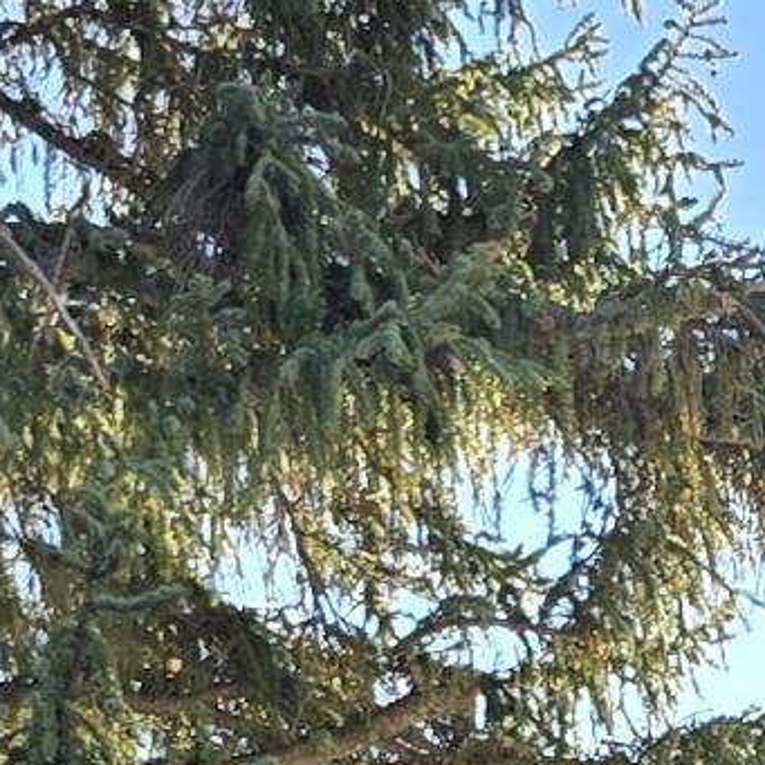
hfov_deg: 9.7
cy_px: 2378
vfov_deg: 8.2
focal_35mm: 179
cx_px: 722
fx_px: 4476
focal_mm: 6.3
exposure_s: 1/259
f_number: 1.7
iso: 12
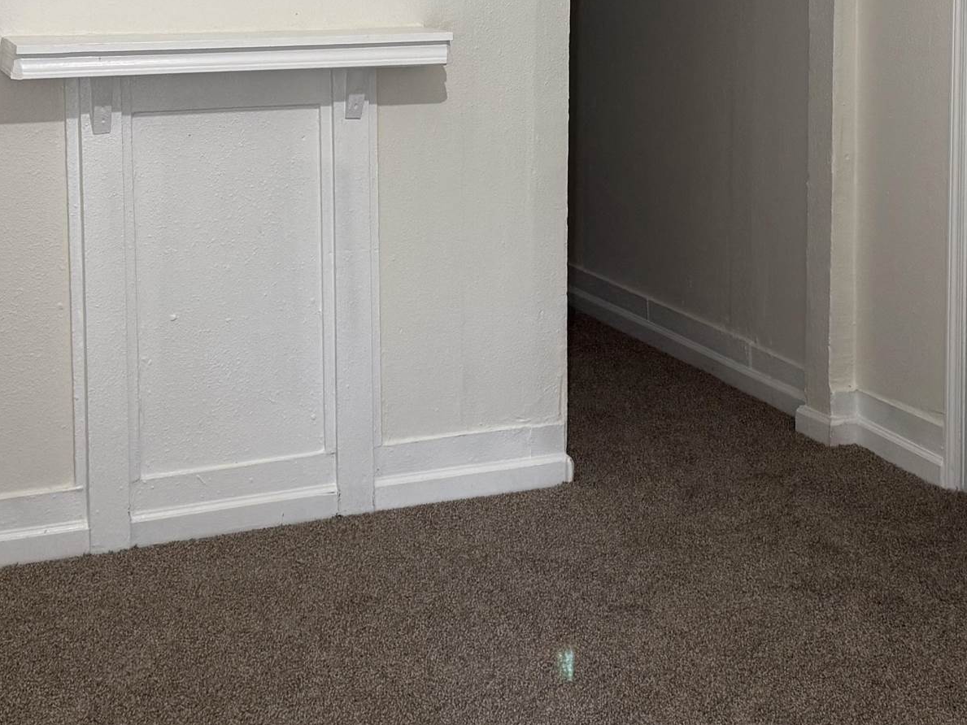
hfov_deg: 31.1
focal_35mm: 62
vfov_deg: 22.9
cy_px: 47
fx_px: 1732
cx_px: 557
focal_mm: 6.76
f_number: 1.78
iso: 160
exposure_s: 1/60
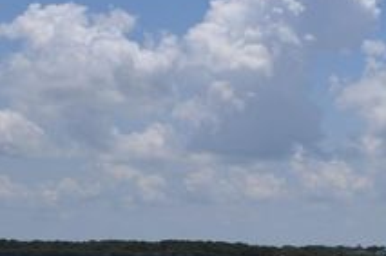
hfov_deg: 16.0
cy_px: 221
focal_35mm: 119
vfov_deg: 11.4
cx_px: 558
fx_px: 1273
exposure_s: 1/500
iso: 200
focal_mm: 26
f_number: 11
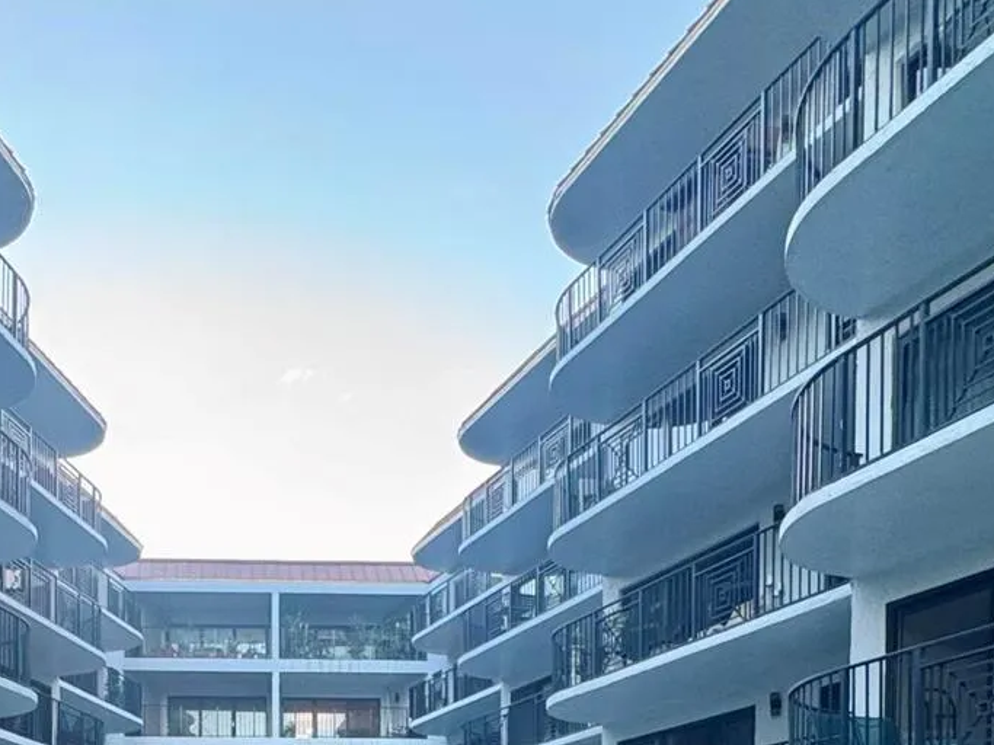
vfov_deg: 27.9
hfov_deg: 43.9
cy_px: 989
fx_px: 1206
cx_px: 300
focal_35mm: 42
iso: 160
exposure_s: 1/99
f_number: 2.2
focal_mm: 2.22
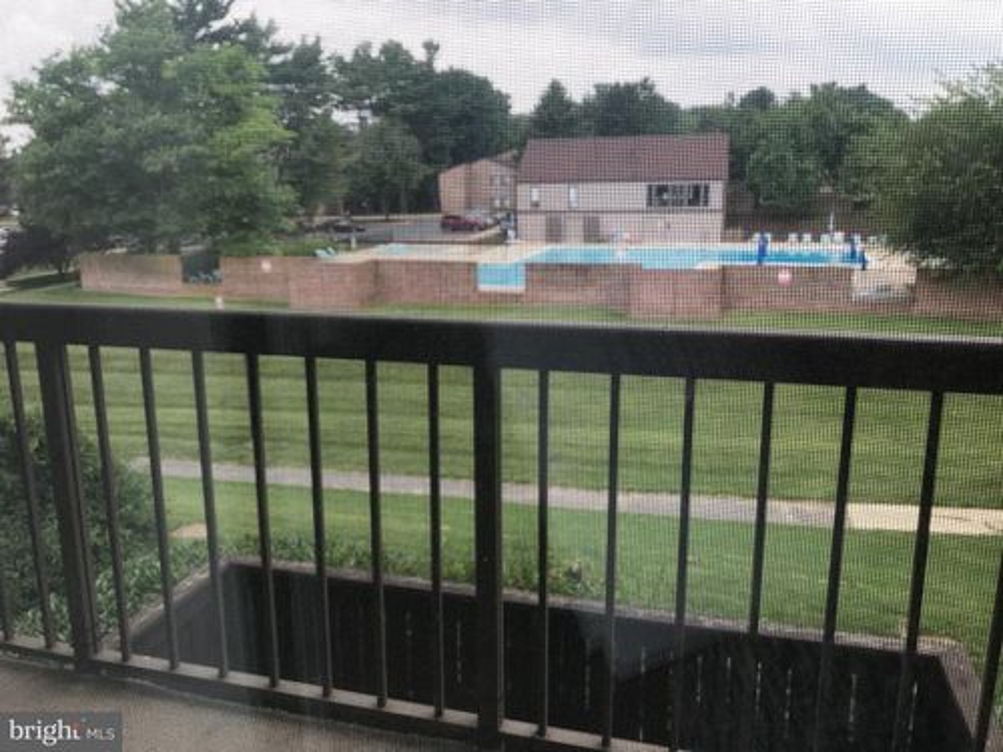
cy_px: 376
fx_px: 811
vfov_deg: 49.7
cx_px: 502
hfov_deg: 63.4
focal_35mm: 28
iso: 20
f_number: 1.8
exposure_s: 1/343
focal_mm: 3.99
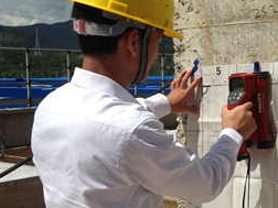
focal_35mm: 72
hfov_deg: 26.3
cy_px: 105
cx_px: 239
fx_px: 578
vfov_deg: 20.4
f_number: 2.4
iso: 50
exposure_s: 1/3623
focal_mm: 4.12
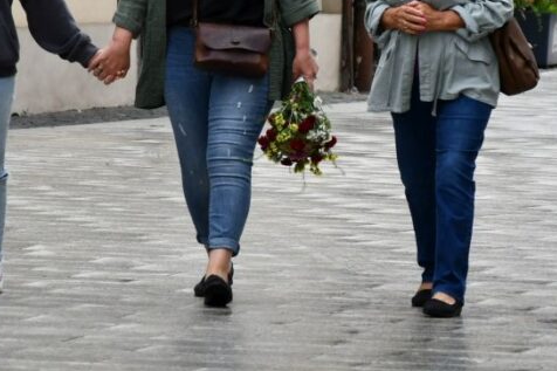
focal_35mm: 556
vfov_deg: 2.5
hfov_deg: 3.7
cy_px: 60
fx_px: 8599
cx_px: 372
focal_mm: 140
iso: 400
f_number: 5.6
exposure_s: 1/500
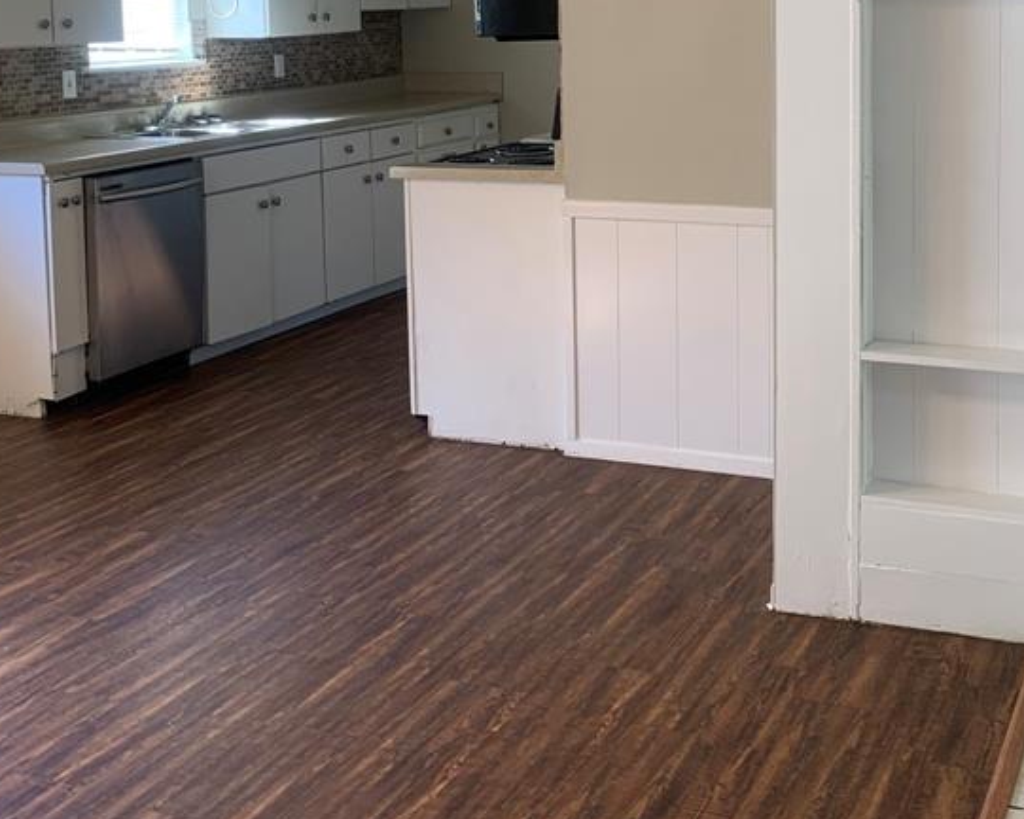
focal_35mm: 48
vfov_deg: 30.3
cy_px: 102
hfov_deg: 38.3
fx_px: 1455
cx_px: 698
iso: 64
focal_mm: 4.25
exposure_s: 1/60
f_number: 1.8
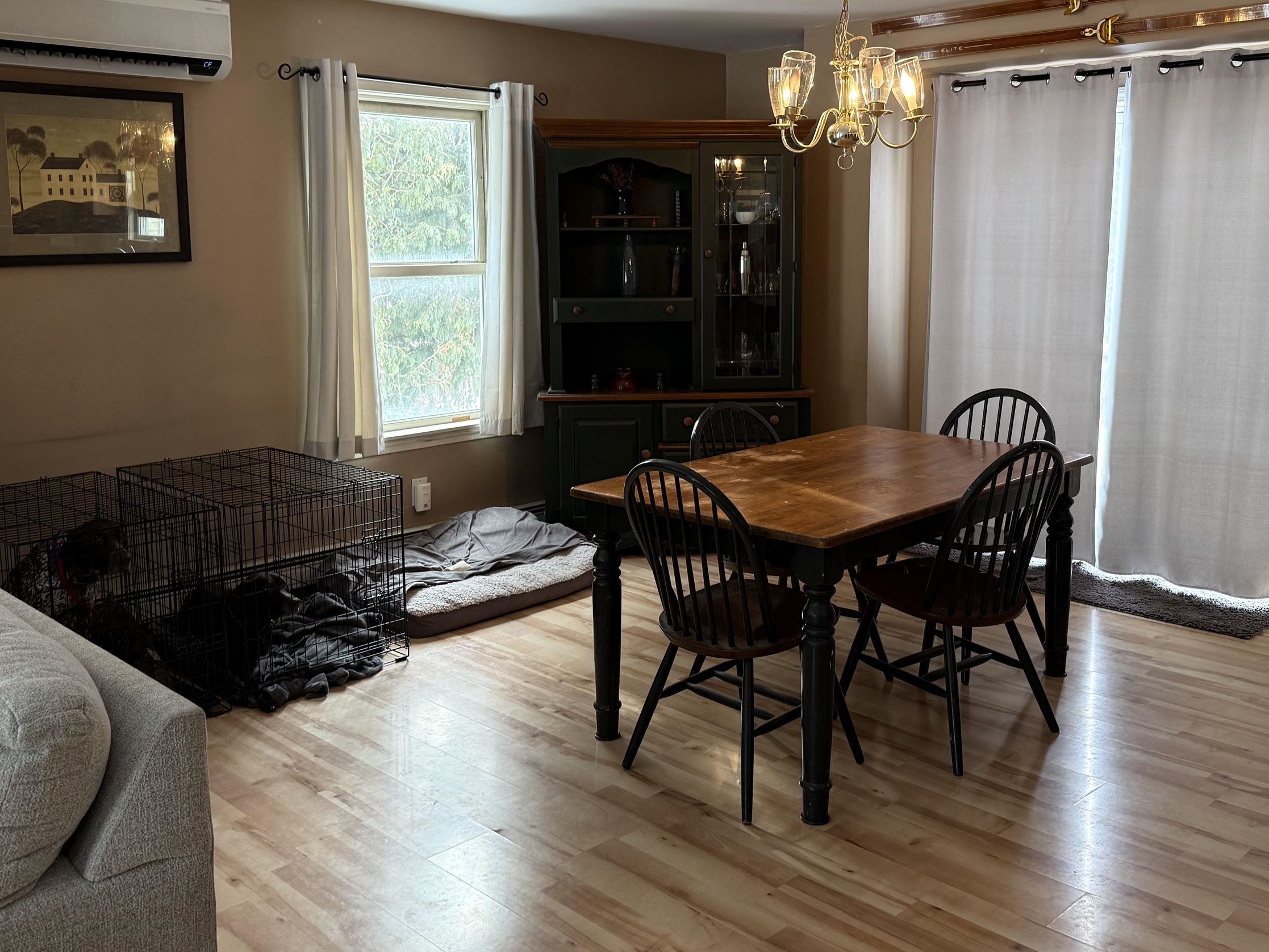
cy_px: 373
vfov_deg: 42.7
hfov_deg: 55.3
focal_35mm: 33
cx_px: 684
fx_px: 1210
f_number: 1.78
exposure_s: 1/60
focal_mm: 6.76
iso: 160
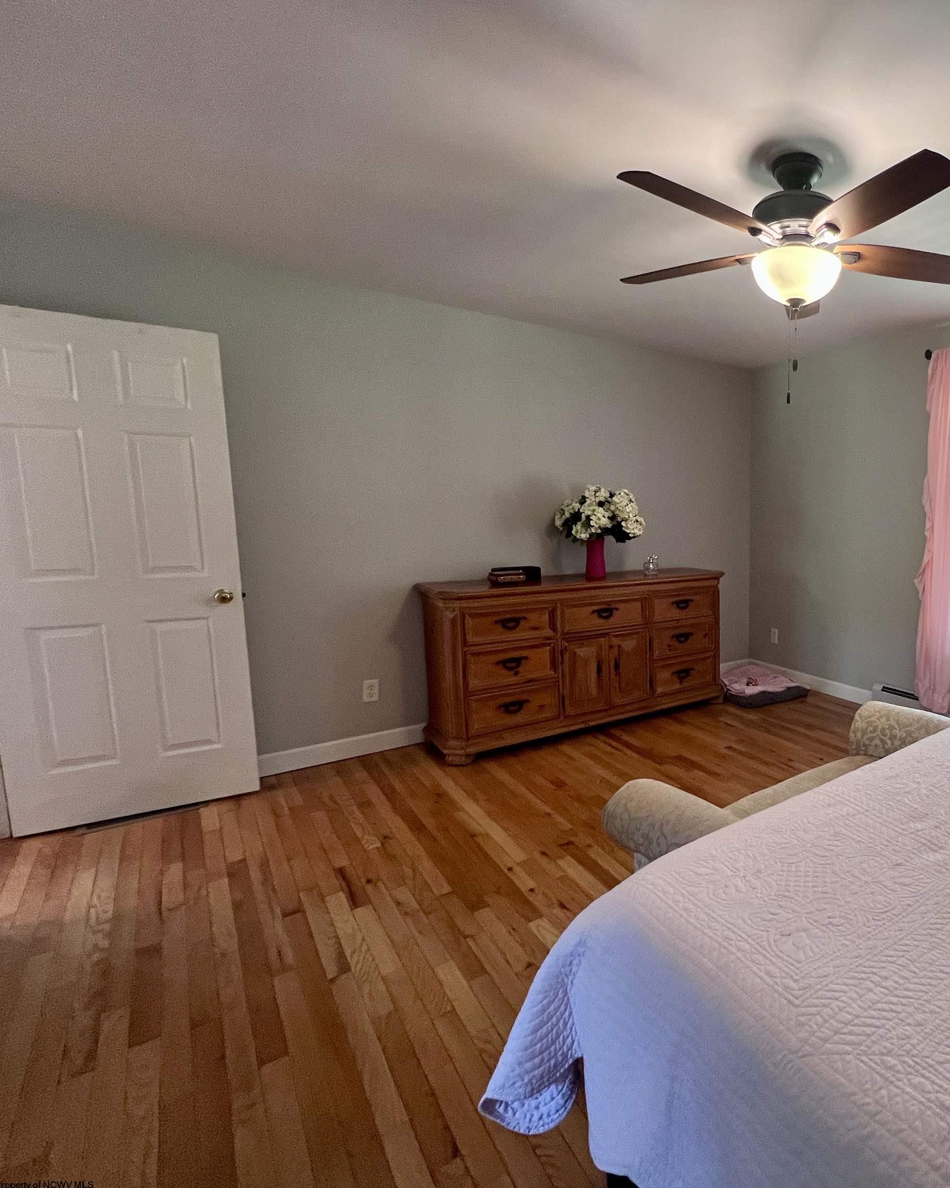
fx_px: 598
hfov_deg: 68.3
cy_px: 594
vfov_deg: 89.6
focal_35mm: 17
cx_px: 782
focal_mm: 1.57
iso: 250
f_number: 1.8
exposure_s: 1/60
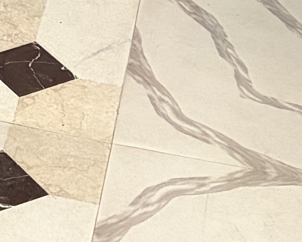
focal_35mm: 175
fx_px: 1565
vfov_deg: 6.7
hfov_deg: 9.9
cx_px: -389
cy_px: -754
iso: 250
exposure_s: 1/50
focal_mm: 5.96
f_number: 1.6
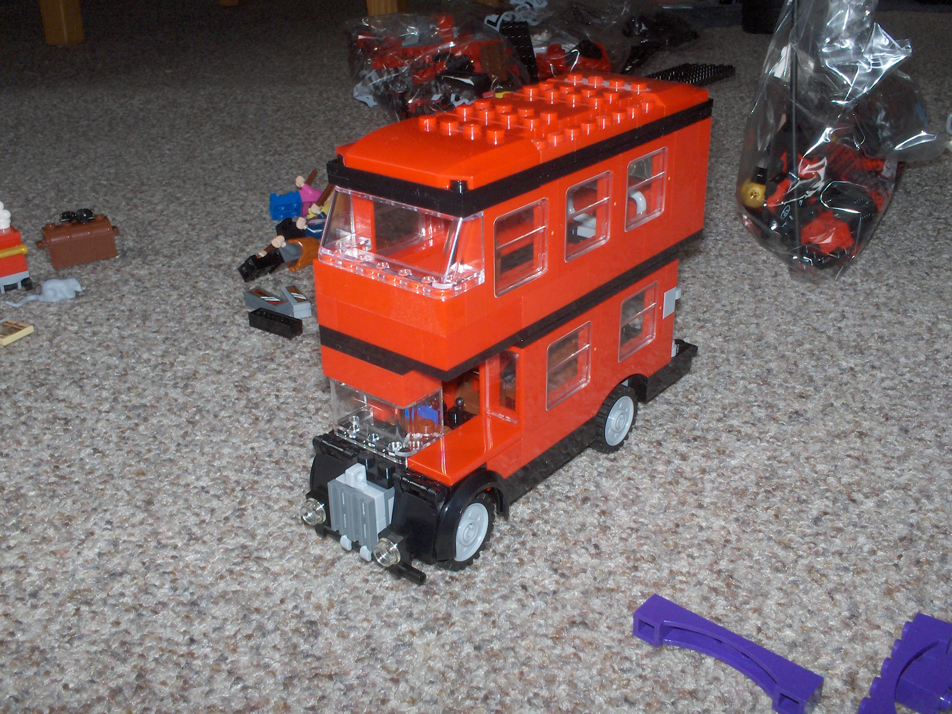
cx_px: 476
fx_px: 1018
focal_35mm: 37
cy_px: 357
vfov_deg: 38.7
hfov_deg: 50.1
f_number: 6.5
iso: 100
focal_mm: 6.11
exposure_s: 1/60
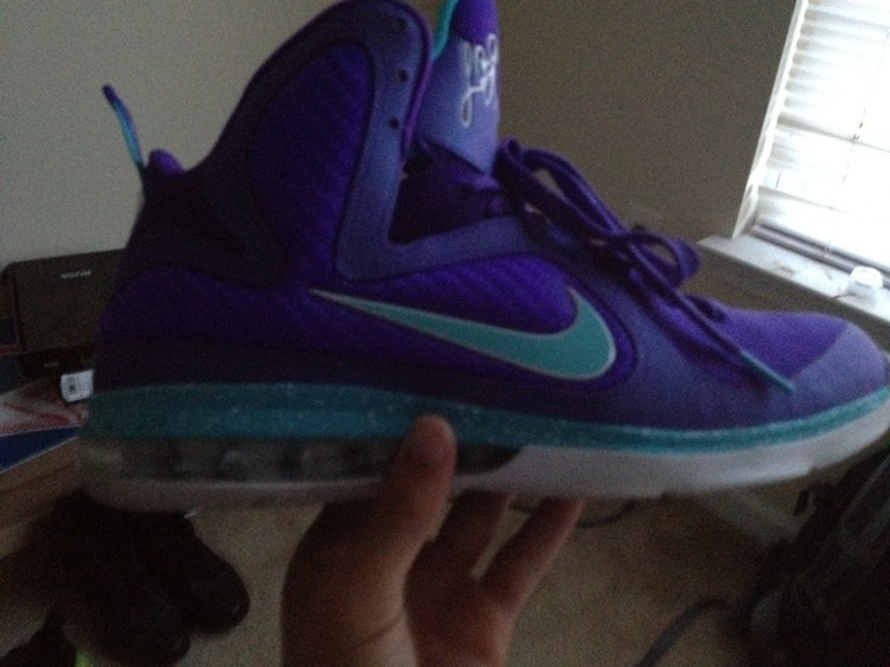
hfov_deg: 52.6
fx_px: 900
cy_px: 334
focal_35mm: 35
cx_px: 445
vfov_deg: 40.7
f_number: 2.4
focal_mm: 4.28
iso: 800
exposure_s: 1/15
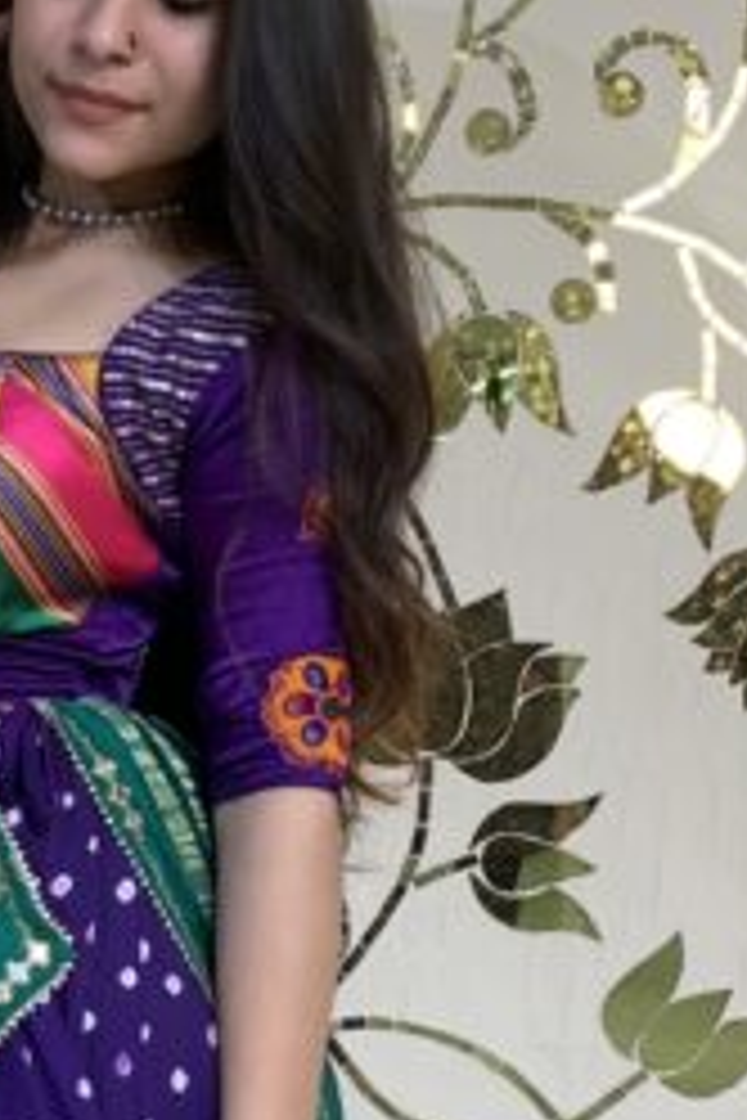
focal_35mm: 87
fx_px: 2708
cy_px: 859
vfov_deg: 23.1
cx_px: -148
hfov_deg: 15.2
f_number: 1.8
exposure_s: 1/100
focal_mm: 4.25
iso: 64
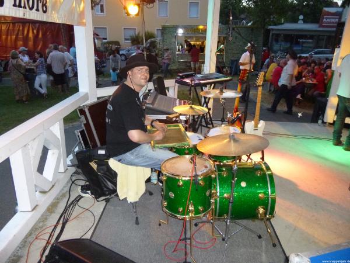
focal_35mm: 25
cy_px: 132
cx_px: 175
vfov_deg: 54.9
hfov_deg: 69.4
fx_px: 253
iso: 500
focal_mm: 4.5
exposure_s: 1/60
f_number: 3.1
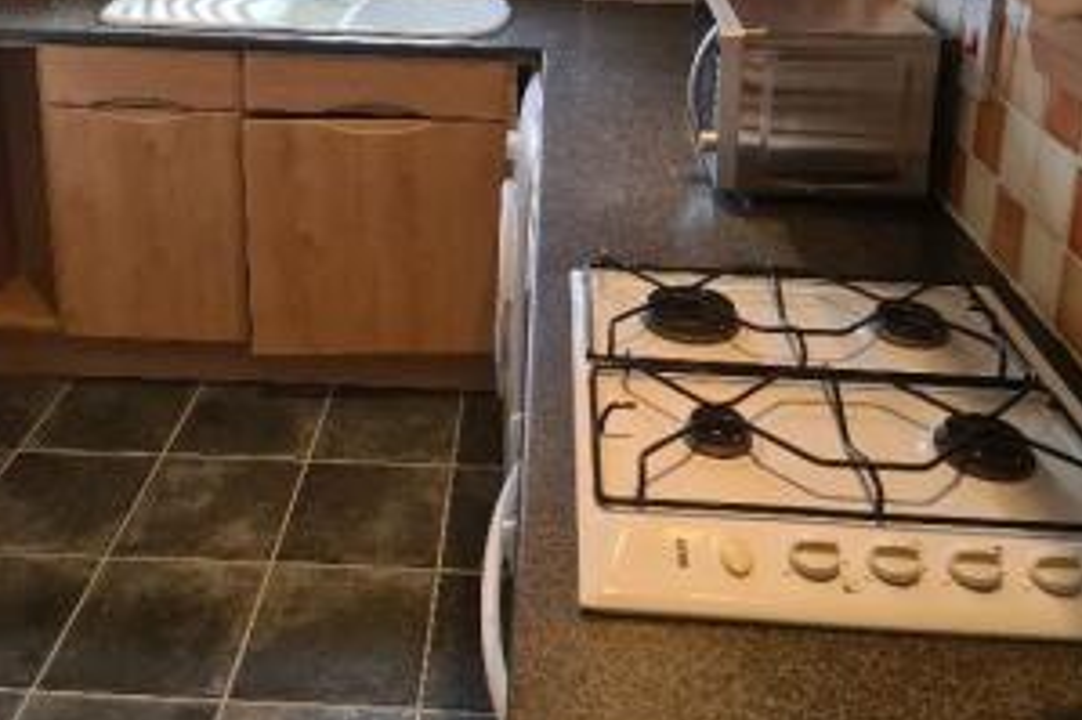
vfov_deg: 33.0
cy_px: 52
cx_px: 503
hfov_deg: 50.7
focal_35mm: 38
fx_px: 1141
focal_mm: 7
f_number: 1.8
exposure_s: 1/100
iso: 80
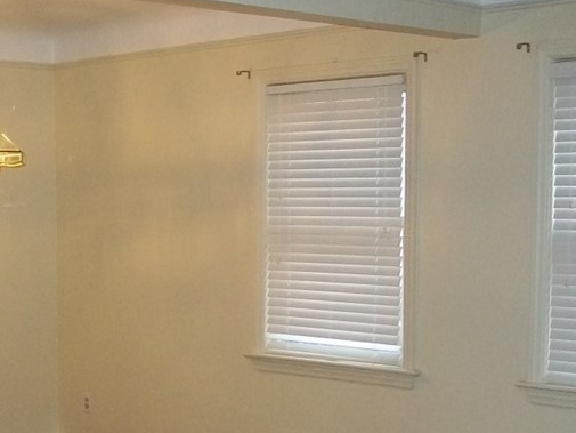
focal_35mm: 73
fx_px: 1215
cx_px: 192
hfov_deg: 26.5
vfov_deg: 19.8
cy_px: 380
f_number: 2.7
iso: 160
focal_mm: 6
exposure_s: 1/60
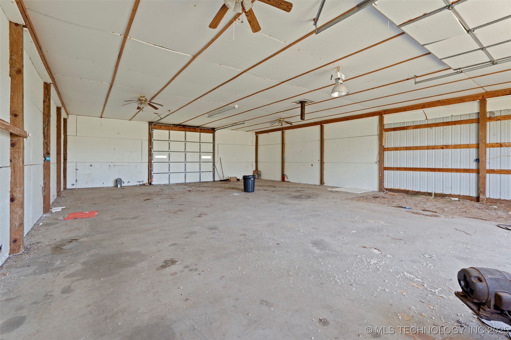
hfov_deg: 96.7
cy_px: 170
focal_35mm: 16
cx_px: 256
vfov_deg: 73.7
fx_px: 227
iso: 250
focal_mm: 16
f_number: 9
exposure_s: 1/2.5
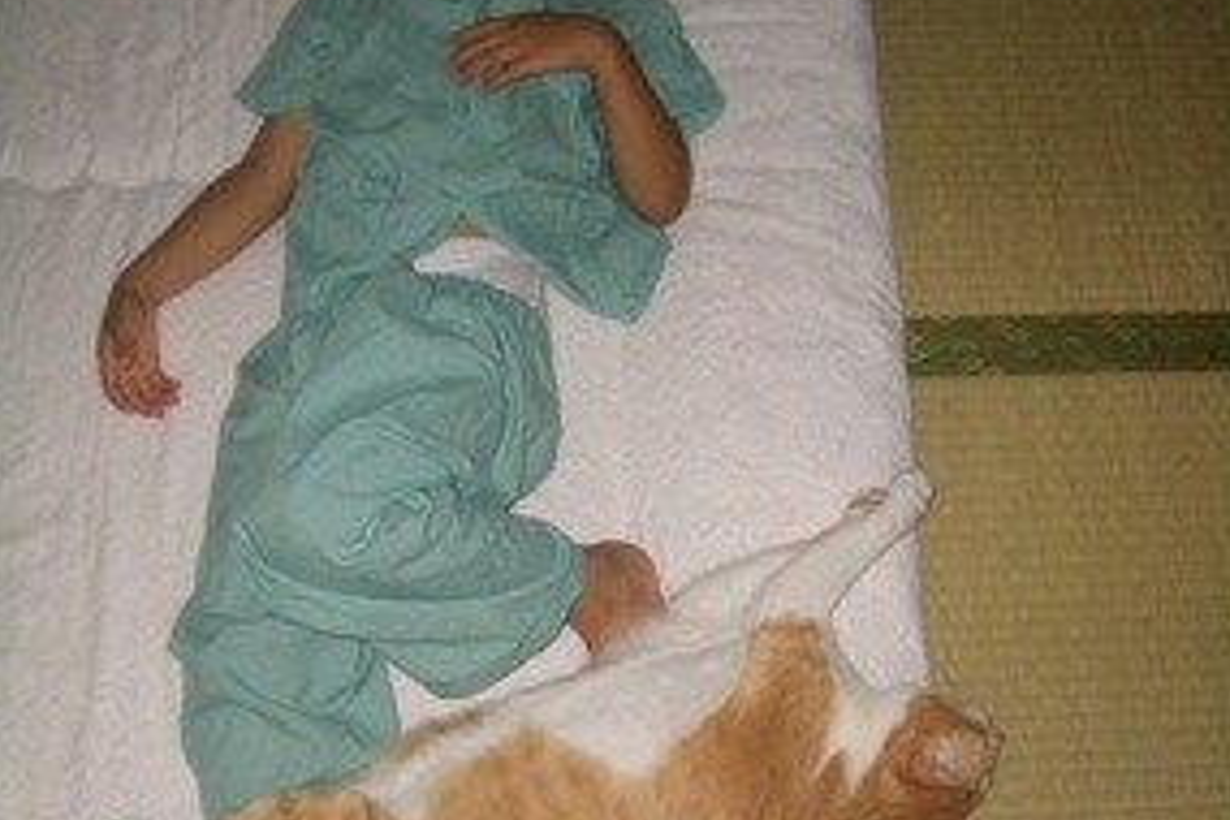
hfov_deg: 40.3
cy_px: 518
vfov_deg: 27.4
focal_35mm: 49
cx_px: 617
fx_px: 1674
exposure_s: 1/60
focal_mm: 5.8
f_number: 2.6
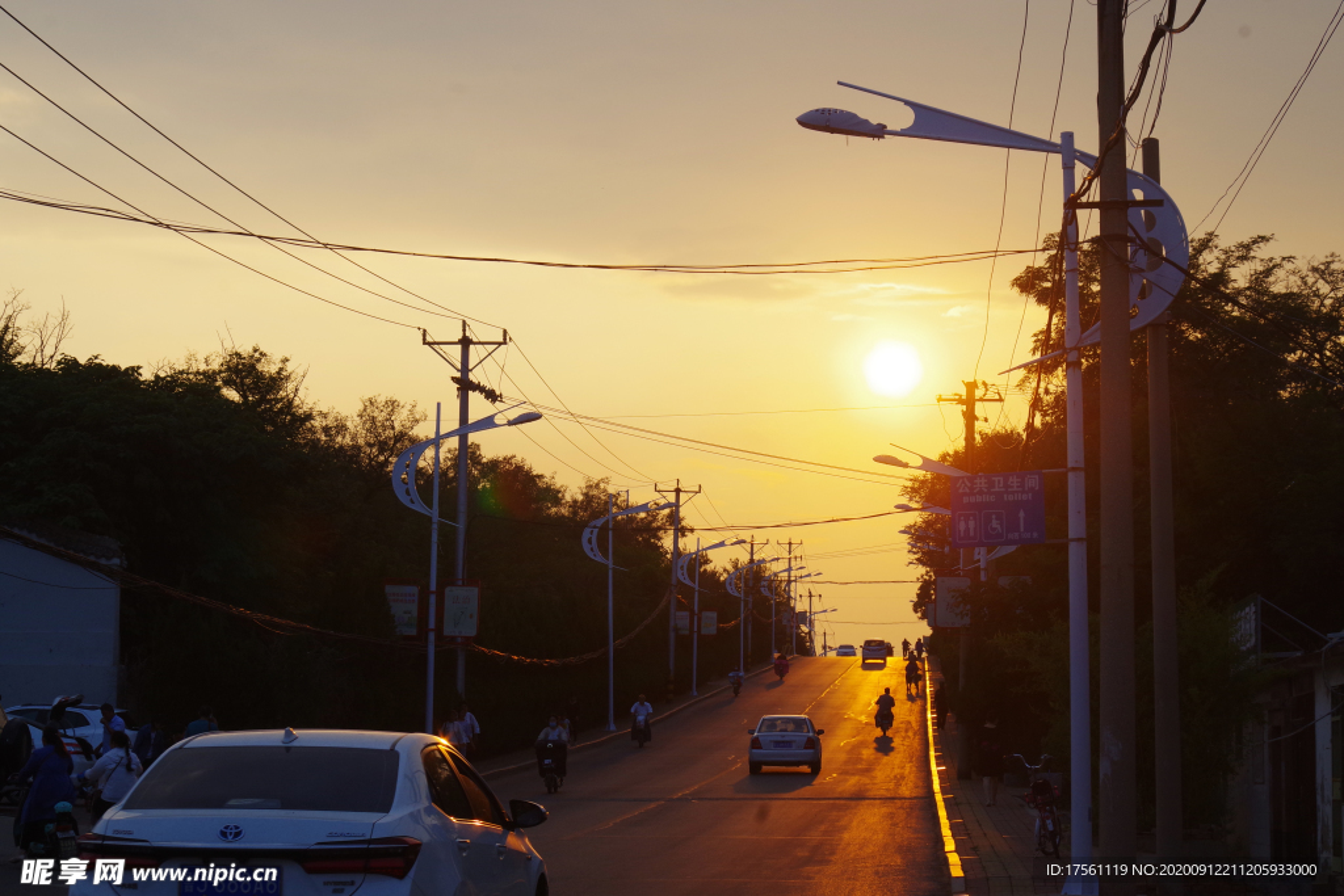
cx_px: 672
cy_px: 448
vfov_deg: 15.7
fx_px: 3248
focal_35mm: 87
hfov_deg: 23.4
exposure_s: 1/250
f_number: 11
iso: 400
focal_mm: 57.5
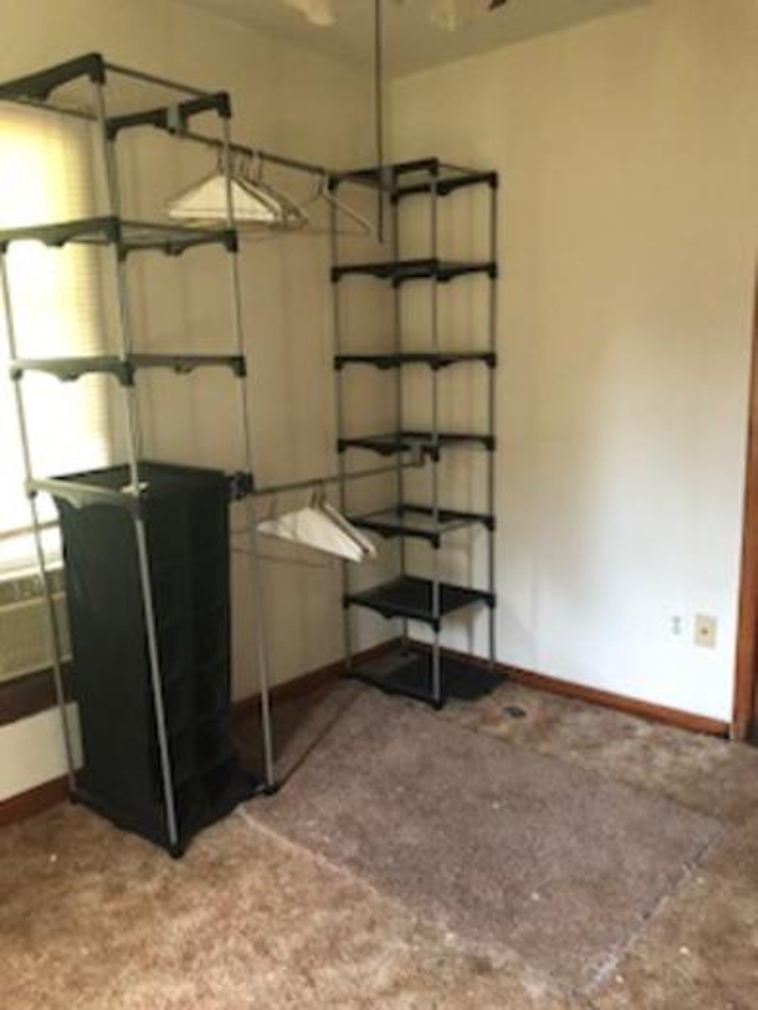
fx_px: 817
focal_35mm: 28
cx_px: 379
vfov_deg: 63.4
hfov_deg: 49.8
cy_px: 505
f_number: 1.8
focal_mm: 3.99
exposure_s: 1/7
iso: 80
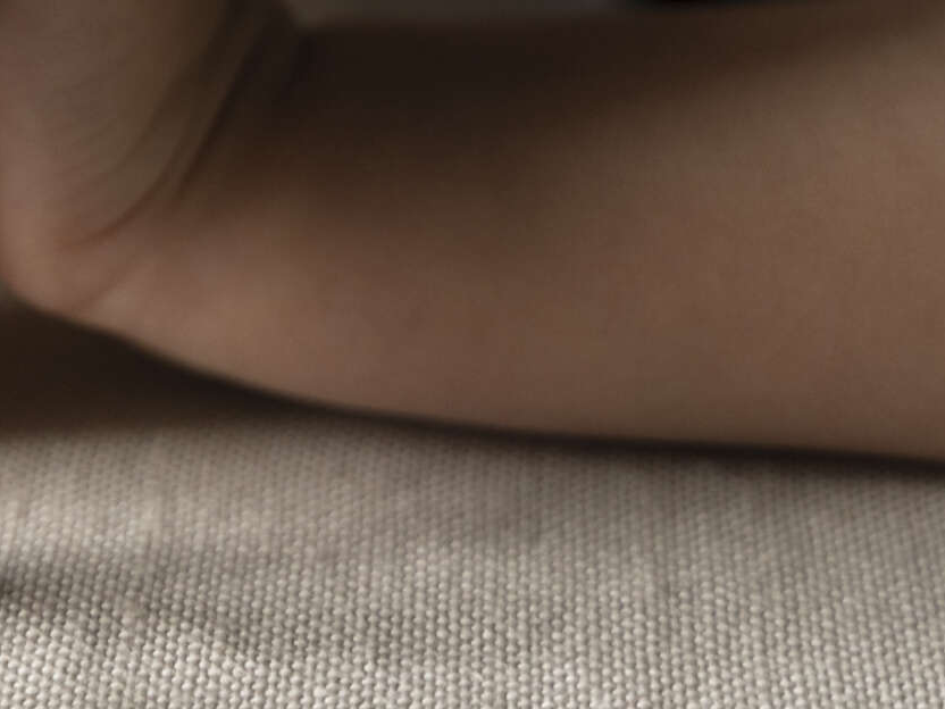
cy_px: -185
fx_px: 4040
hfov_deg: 13.1
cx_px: -19
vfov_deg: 9.9
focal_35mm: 148
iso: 800
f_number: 2.8
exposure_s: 1/200
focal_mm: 50
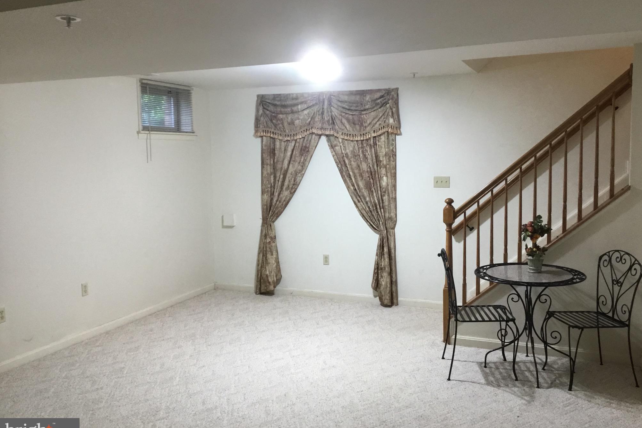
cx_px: 328
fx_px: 588
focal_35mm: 33
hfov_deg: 57.2
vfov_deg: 39.9
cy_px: 198
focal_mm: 3.3
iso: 40
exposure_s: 1/30
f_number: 2.4
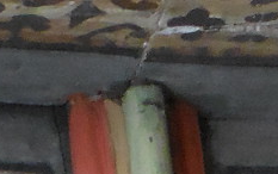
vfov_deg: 1.6
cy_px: 553
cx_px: 613
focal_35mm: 822
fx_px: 6232
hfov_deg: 2.5
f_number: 5.1
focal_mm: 20.4
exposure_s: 1/40
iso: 800
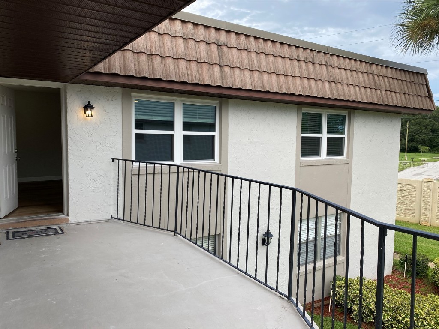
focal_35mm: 26
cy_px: 164
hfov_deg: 67.3
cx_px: 220
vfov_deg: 53.1
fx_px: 330
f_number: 1.8
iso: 32
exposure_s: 1/788
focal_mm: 4.25
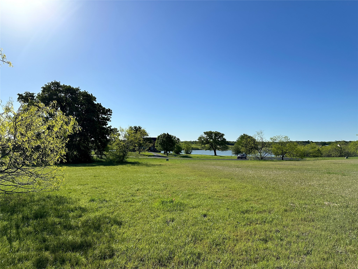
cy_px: 134
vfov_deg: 56.8
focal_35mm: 24
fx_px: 248
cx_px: 179
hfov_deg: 71.6
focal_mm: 6.86
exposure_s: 1/8929
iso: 80
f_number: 1.78
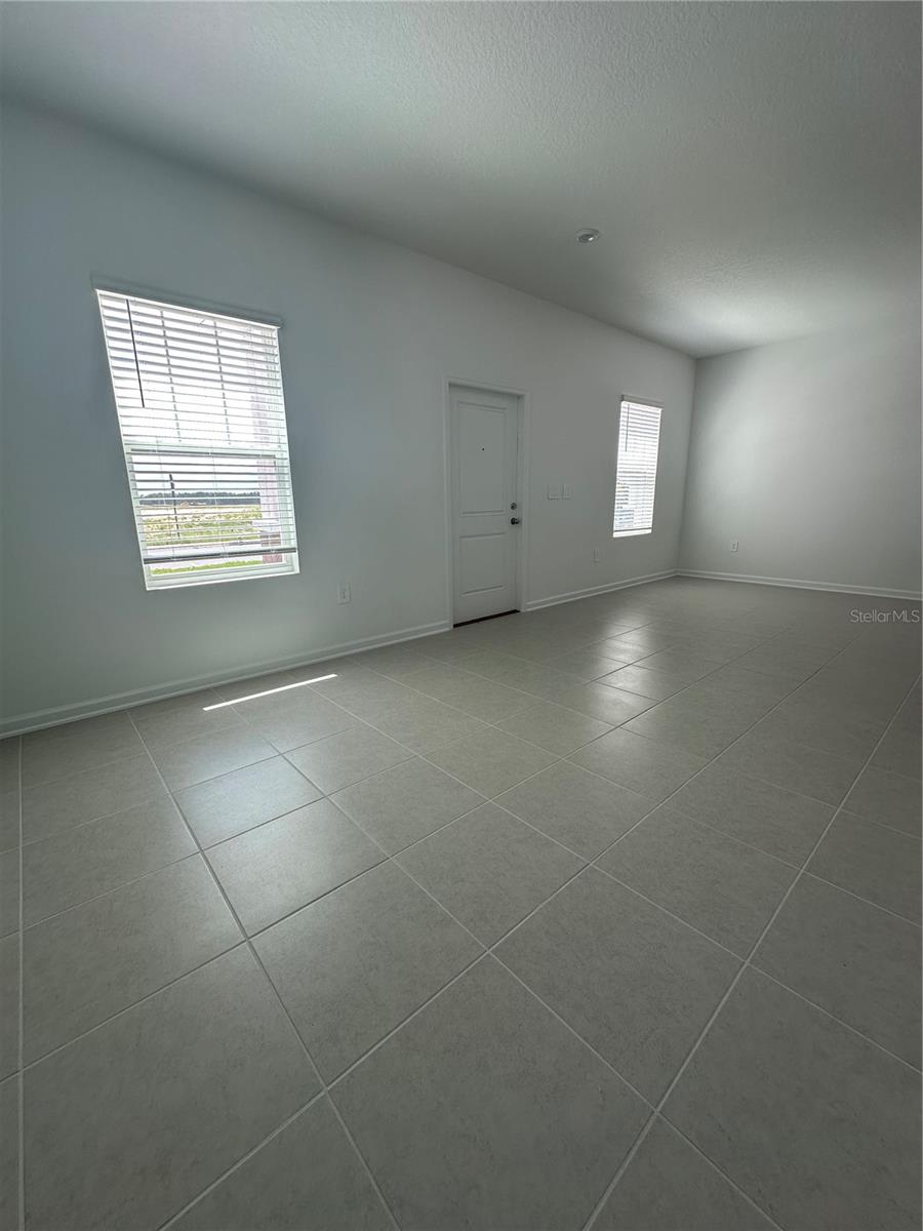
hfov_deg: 85.7
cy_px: 616
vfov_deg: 102.1
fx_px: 498
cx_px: 462
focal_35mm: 14
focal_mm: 2.22
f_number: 2.2
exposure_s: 1/100
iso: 40
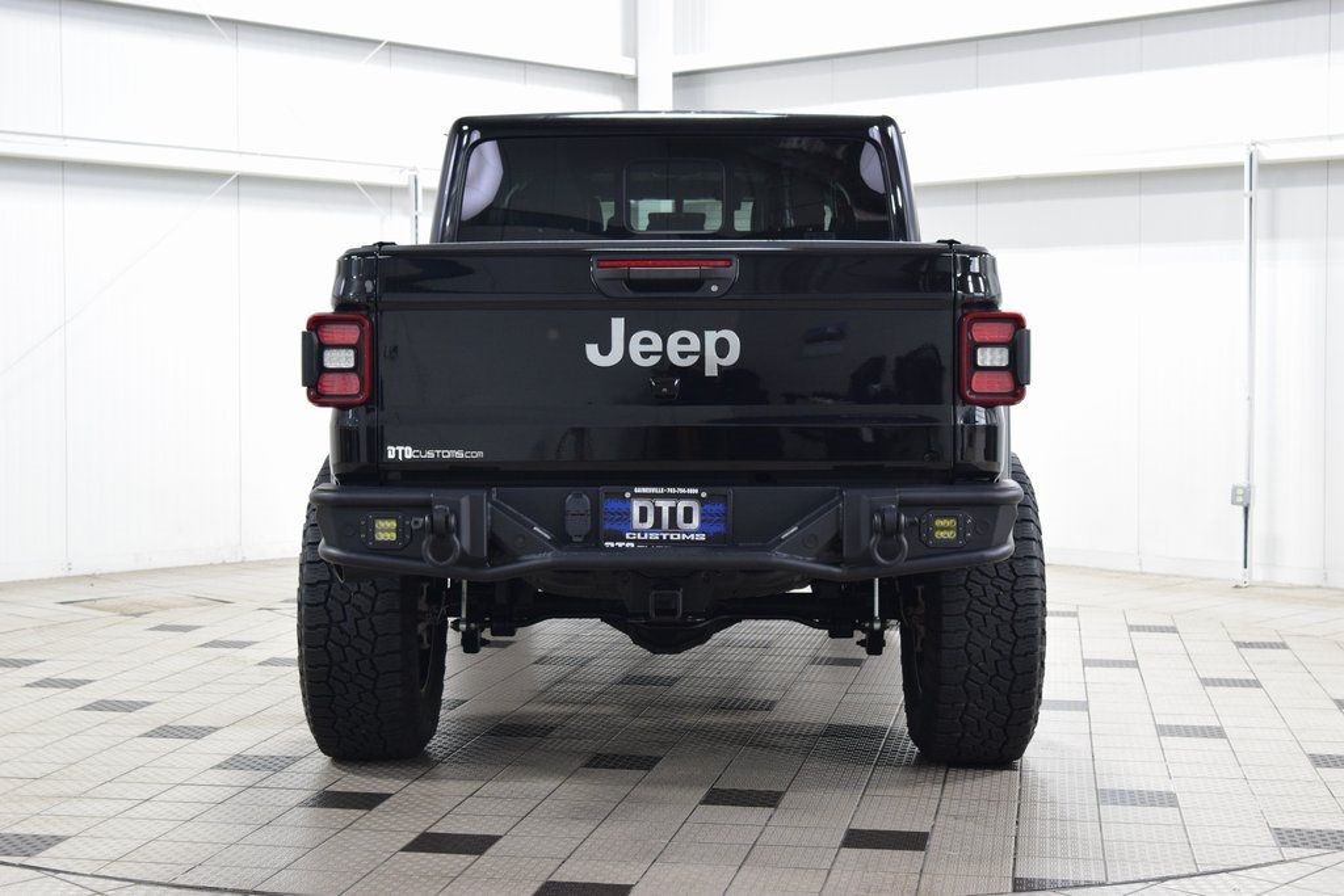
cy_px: 448
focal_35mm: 57
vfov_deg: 23.8
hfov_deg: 35.0
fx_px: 2128
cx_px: 672
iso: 1100
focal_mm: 38
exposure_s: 1/15
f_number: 6.3
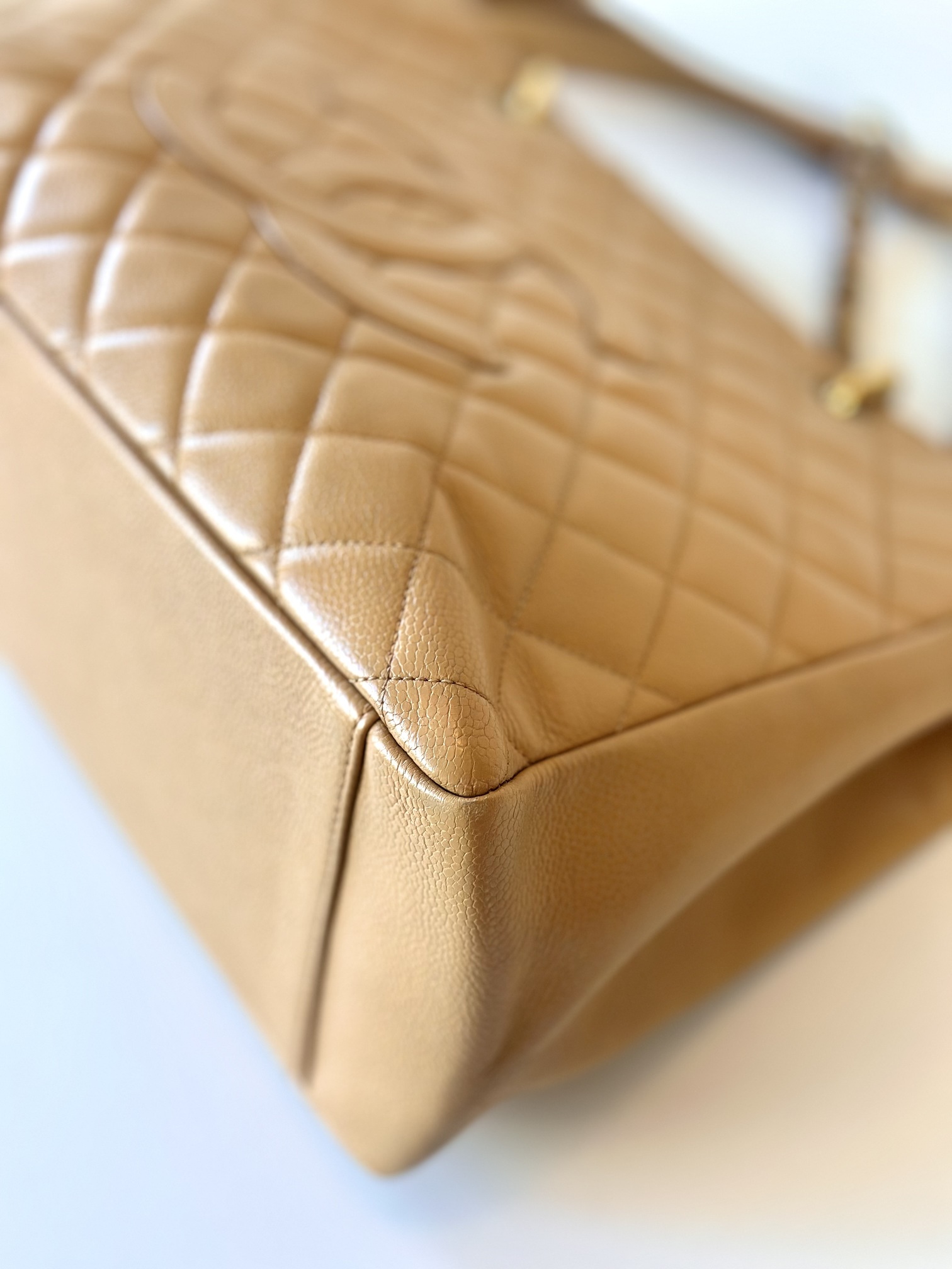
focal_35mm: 48
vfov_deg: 39.7
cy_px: 634
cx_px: 476
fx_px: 1760
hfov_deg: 30.3
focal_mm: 6.86
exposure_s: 1/100
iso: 125
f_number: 1.78
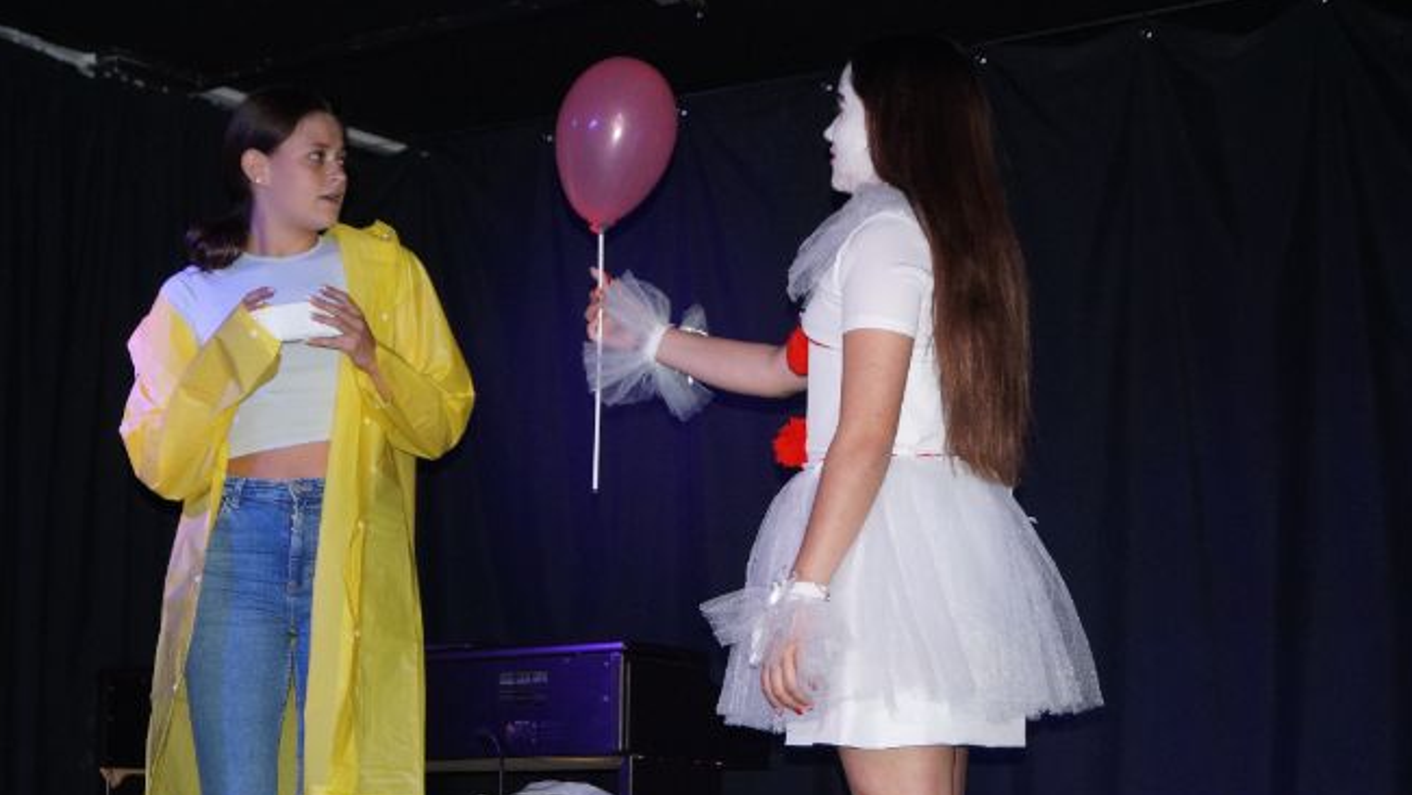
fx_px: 2533
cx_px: 656
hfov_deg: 31.1
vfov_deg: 17.8
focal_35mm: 68
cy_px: 500
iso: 800
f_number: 5
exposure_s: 1/80
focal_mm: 35
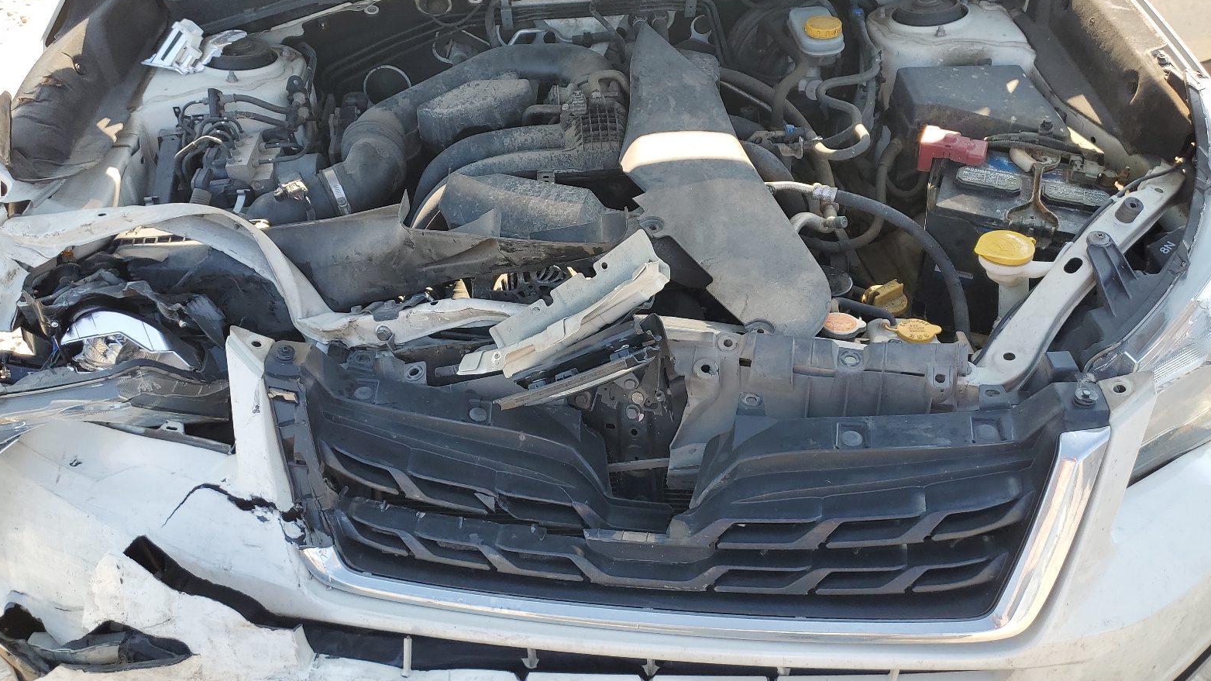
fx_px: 931
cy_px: 236
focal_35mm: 29
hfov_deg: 66.1
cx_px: 603
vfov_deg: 39.8
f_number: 1.5
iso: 50
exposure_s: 1/526
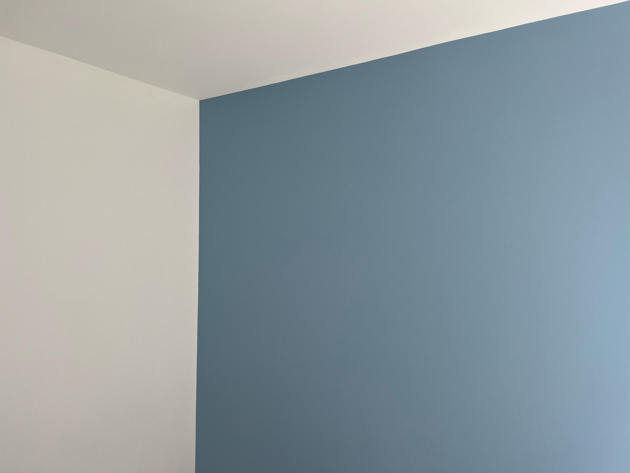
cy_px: 236
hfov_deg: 67.3
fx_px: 473
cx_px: 315
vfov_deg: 53.1
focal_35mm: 26
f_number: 1.5
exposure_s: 1/323
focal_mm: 5.7
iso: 50
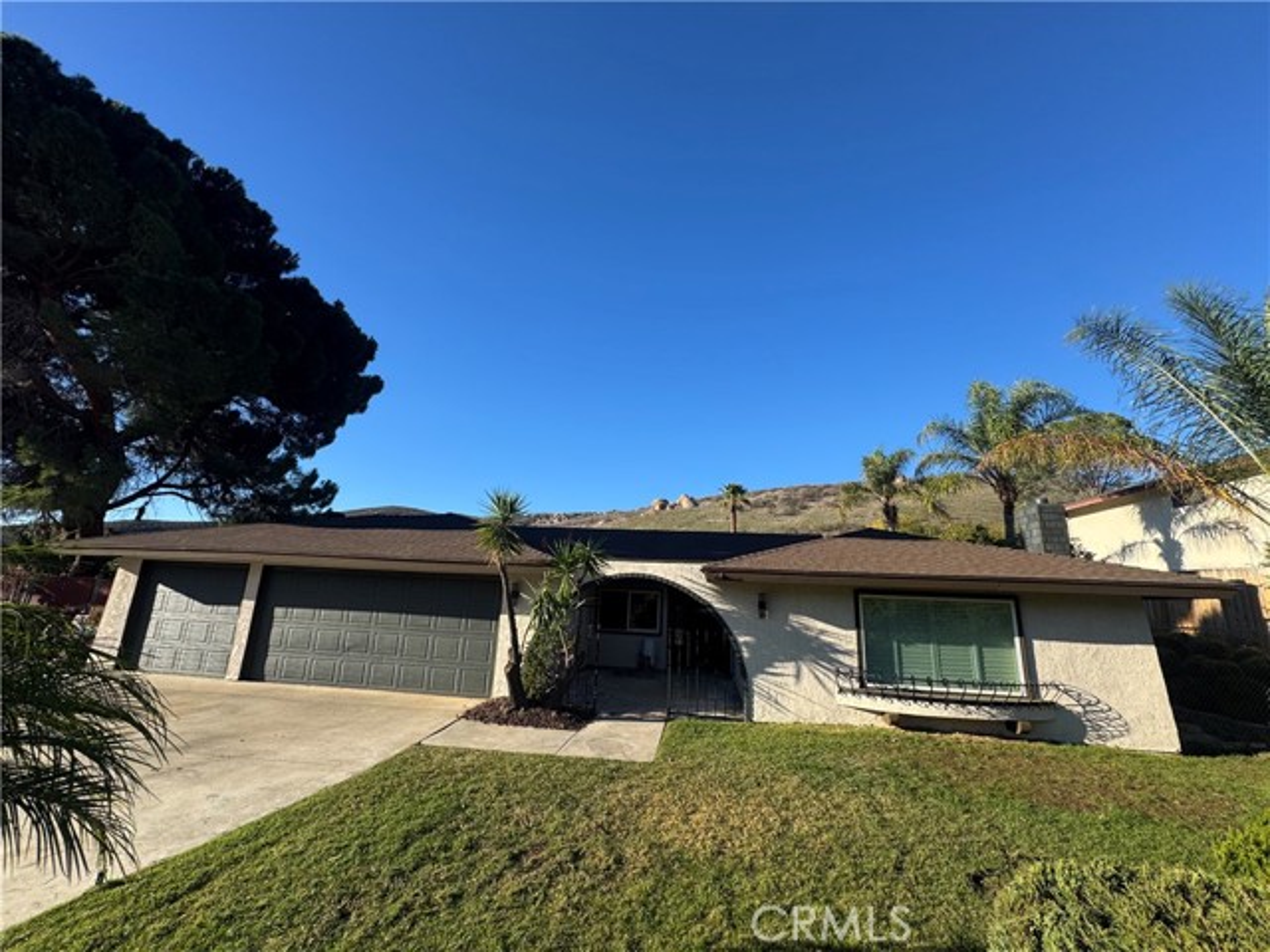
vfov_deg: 85.7
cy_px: 476
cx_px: 635
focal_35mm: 14
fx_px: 514
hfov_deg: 102.1
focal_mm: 2.22
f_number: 2.2
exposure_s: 1/1143
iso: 50
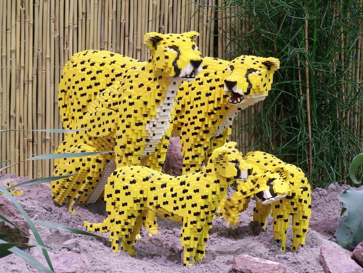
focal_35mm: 117
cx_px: 182
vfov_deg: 12.7
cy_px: 136
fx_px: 1227
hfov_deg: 16.8
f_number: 3.2
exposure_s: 1/3
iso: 80
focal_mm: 19.4
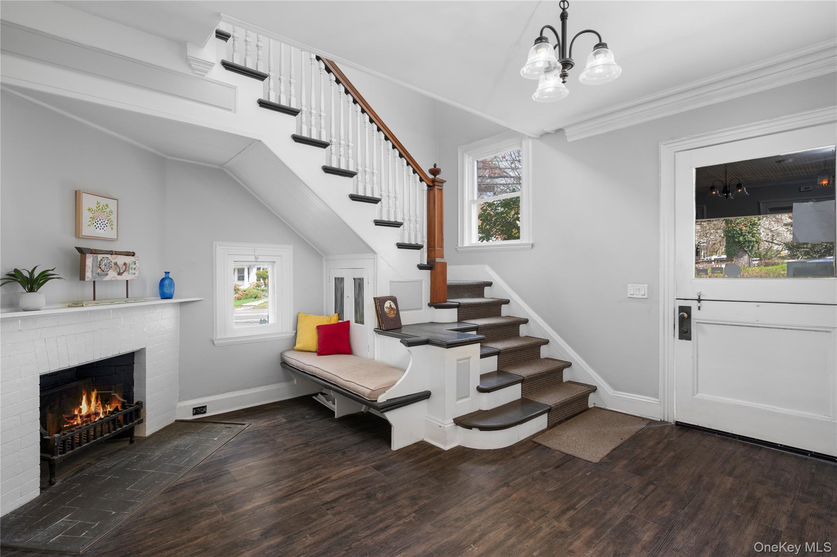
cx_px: 418
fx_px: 395
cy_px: 278
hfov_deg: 93.3
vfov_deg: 70.3
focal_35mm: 17
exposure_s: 1/2
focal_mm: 17
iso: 320
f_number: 7.1
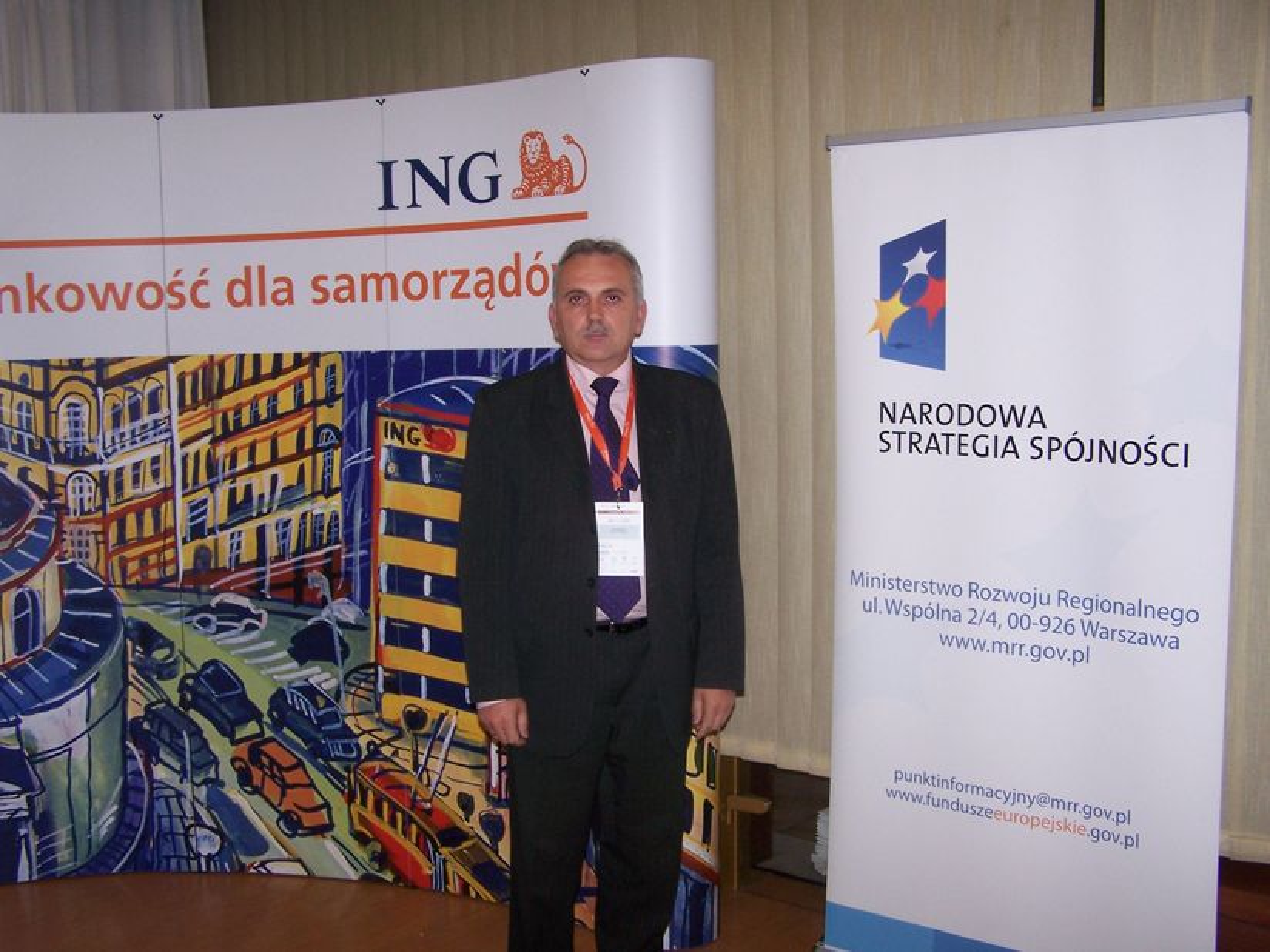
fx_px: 1394
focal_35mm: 38
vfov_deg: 37.7
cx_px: 635
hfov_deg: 49.0
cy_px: 476
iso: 140
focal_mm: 6.3
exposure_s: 1/60
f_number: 2.8
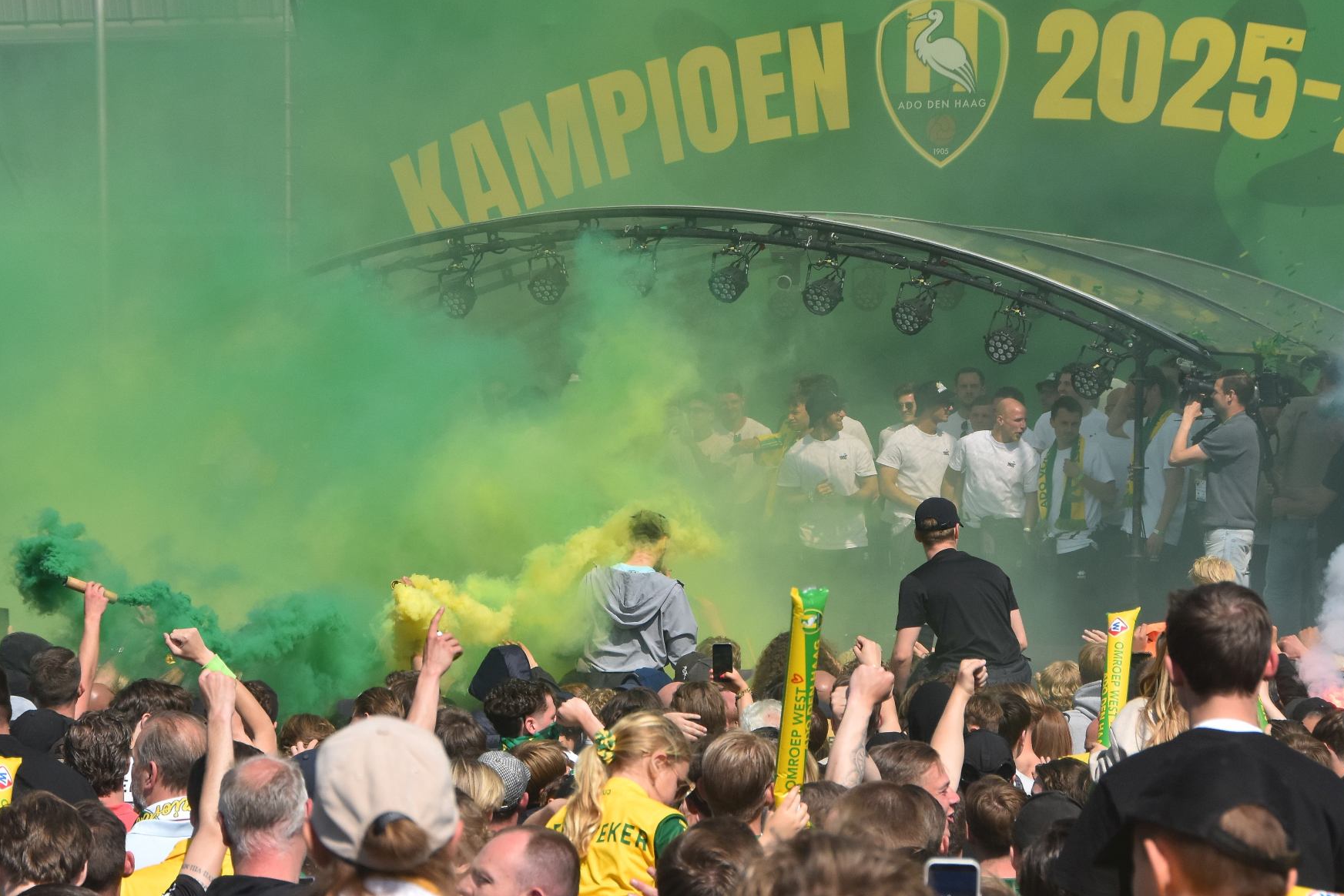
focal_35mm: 132
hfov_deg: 15.5
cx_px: 615
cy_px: 466
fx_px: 4928
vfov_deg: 10.4
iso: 500
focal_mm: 80
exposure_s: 1/1600
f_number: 9
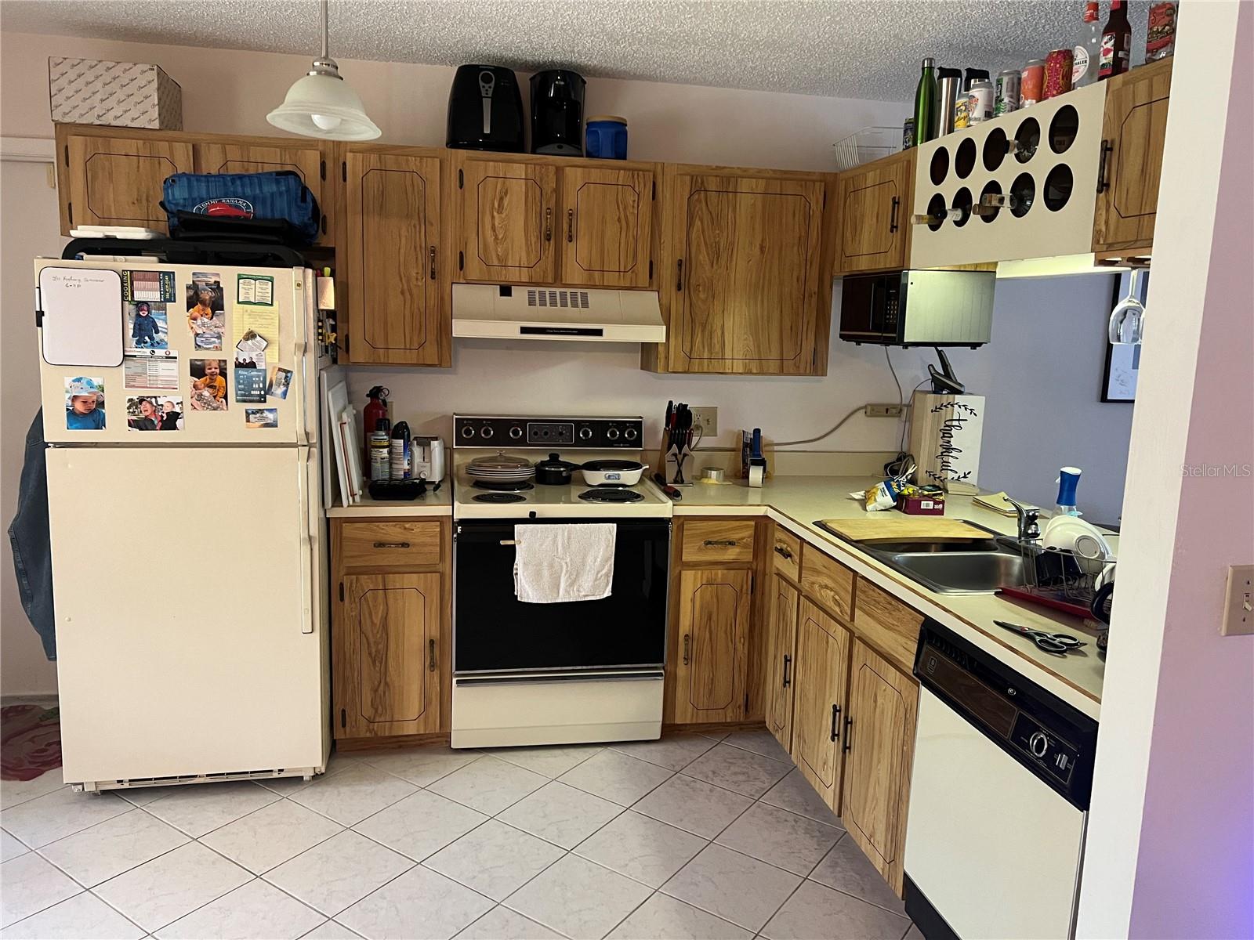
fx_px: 942
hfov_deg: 67.3
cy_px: 470
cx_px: 627
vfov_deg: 53.1
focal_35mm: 26
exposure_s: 1/60
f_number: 1.5
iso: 250
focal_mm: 5.7
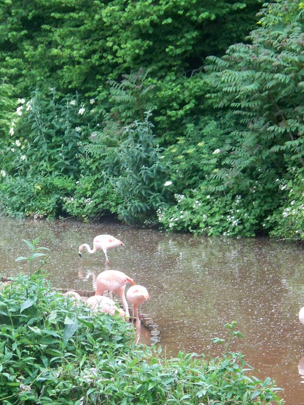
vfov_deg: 11.6
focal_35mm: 171
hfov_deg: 8.6
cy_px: 182
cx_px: 9
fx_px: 2001
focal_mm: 22.05
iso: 200
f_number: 3.8
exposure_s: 1/100
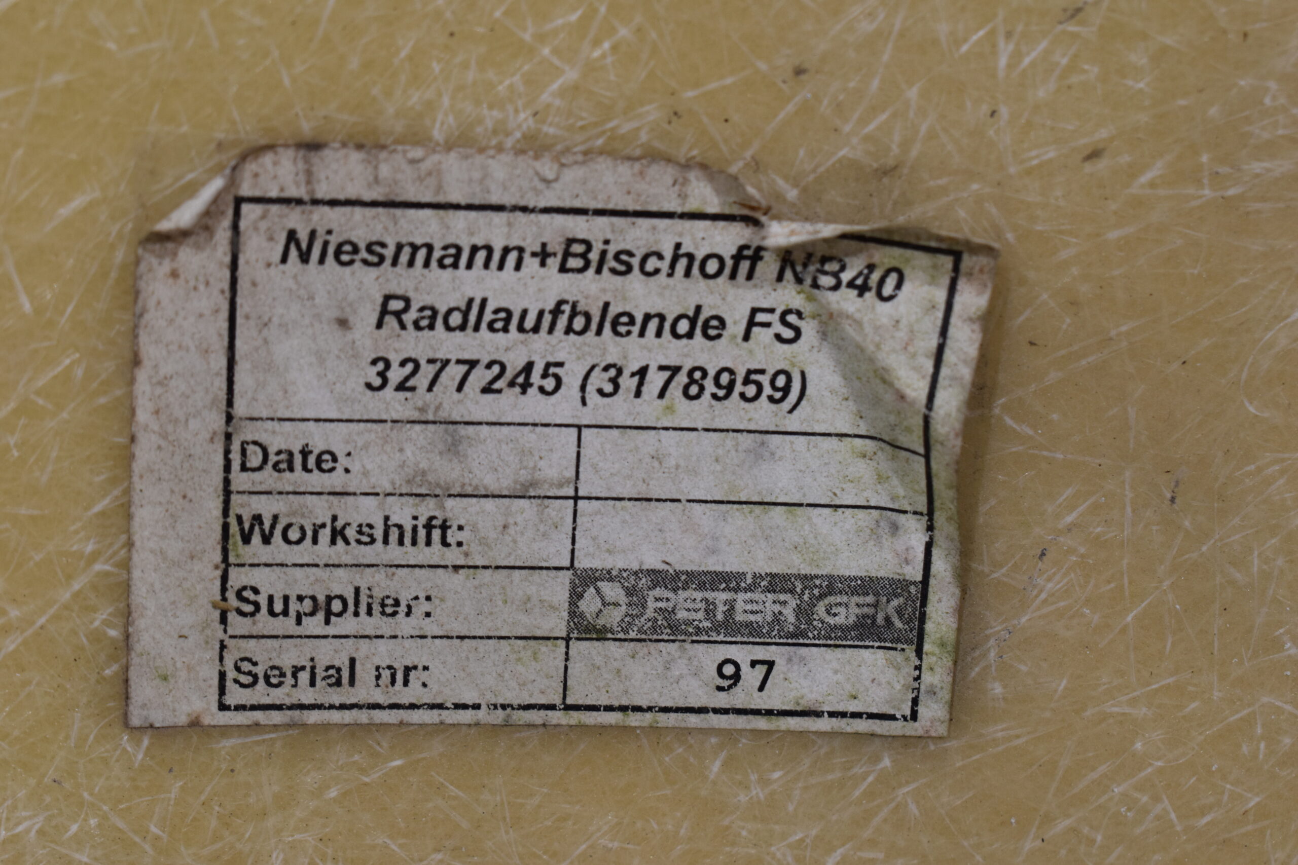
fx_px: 2596
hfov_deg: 28.1
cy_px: 432
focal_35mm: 72
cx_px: 649
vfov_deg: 18.9
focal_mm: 48
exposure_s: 1/60
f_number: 8
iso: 360
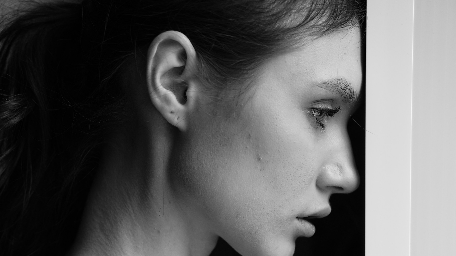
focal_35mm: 79
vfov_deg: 14.7
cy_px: 322
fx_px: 955
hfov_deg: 26.9
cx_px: 227
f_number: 2.8
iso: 640
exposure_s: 1/100
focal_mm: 50
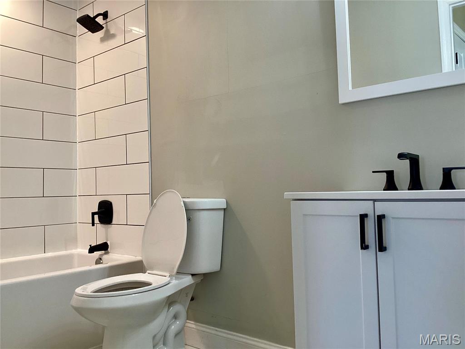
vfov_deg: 45.4
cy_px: 174
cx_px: 232
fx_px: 416
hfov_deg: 58.4
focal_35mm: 31
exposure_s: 1/60
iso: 100
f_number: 2.4
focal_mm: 3.3
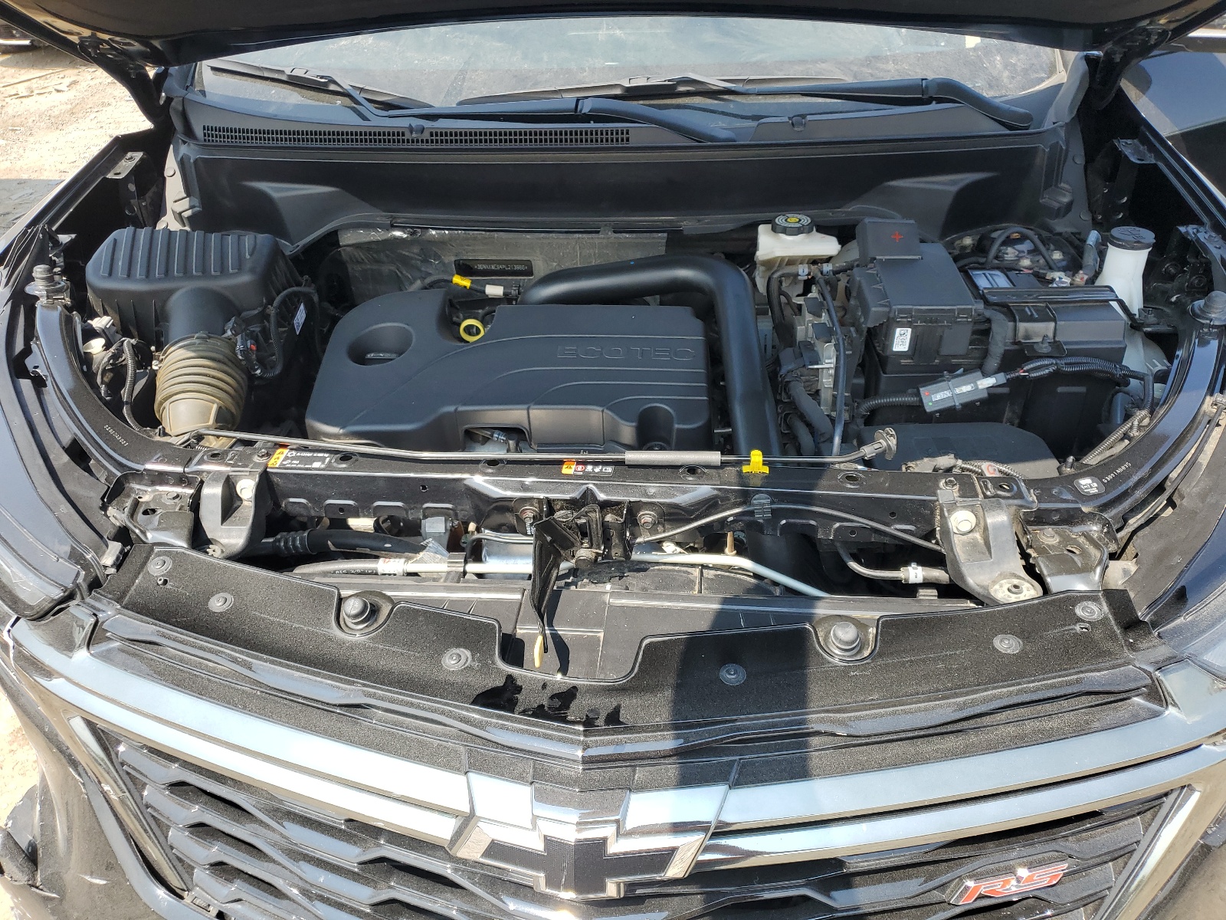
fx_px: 921
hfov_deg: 67.3
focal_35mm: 26
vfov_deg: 53.1
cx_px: 613
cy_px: 460
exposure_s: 1/909
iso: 50
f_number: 1.5
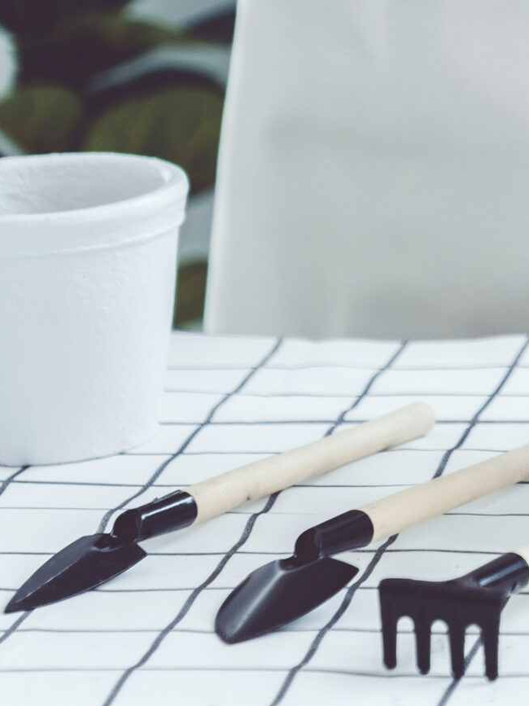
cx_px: 858
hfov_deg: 7.5
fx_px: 3934
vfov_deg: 10.2
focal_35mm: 193
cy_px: 18
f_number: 2.8
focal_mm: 45.5
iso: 200
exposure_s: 1/200
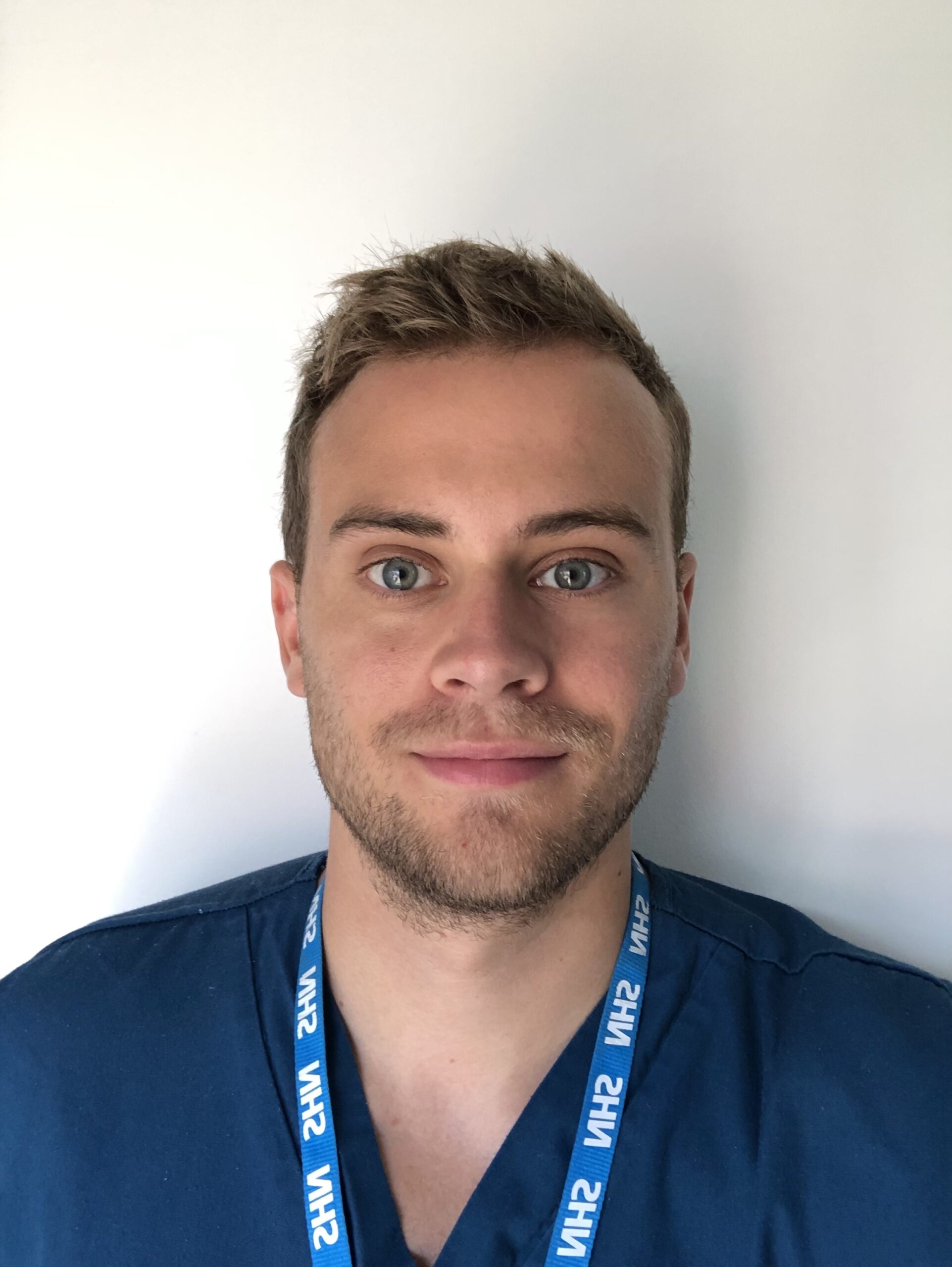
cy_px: 634
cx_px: 476
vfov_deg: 56.8
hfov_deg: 44.2
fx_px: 1172
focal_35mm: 32
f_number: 2.2
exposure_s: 1/60
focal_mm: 2.87
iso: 100
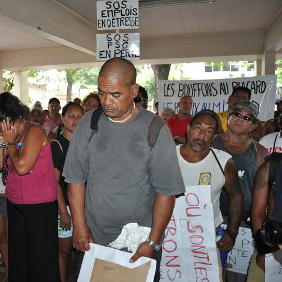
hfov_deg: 46.0
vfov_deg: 47.2
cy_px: 140
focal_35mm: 35
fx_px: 323
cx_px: 82
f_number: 3.5
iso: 800
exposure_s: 1/60
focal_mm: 18
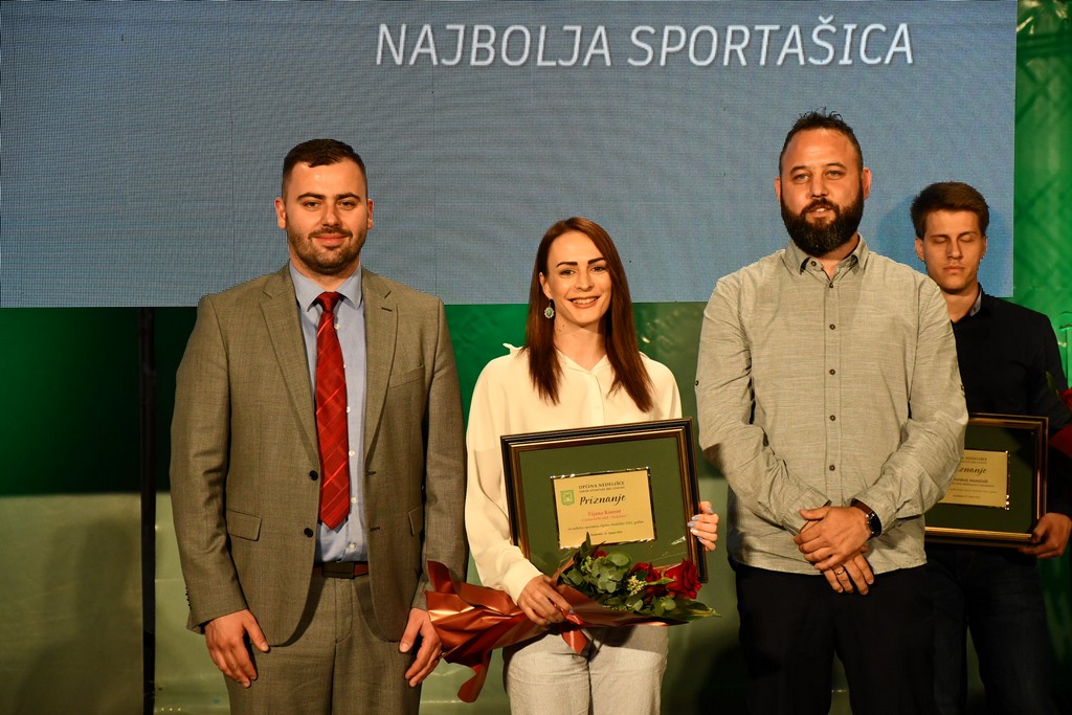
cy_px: 358
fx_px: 3574
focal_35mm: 120
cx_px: 536
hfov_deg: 17.1
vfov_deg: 11.4
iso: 1600
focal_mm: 80
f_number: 5.3
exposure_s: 1/250
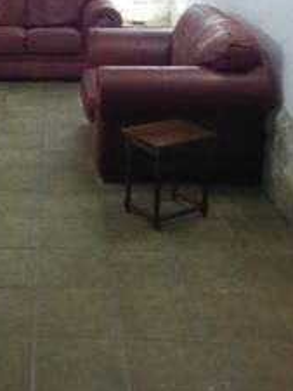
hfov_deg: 24.1
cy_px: 54
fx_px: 665
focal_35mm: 59
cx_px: 22
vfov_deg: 31.4
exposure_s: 1/20
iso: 800
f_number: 3.3
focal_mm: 4.3
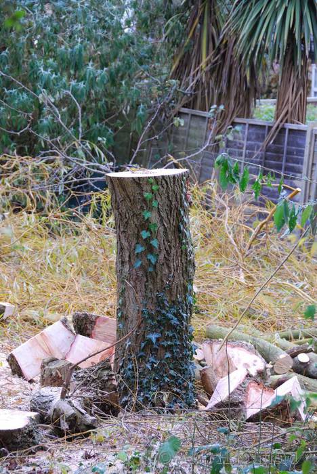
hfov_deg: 11.2
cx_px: 158
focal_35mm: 123
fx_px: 1621
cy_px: 237
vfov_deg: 16.6
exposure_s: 1/160
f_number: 5.3
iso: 1400
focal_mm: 82
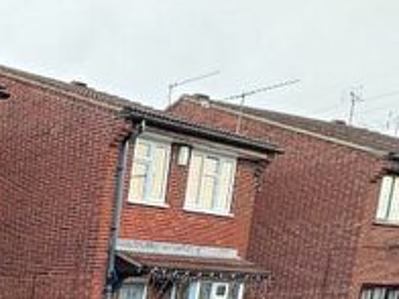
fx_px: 576
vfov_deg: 25.3
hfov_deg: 23.4
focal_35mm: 50
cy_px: 383
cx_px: -289
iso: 200
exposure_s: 1/76
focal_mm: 2.22
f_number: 2.2
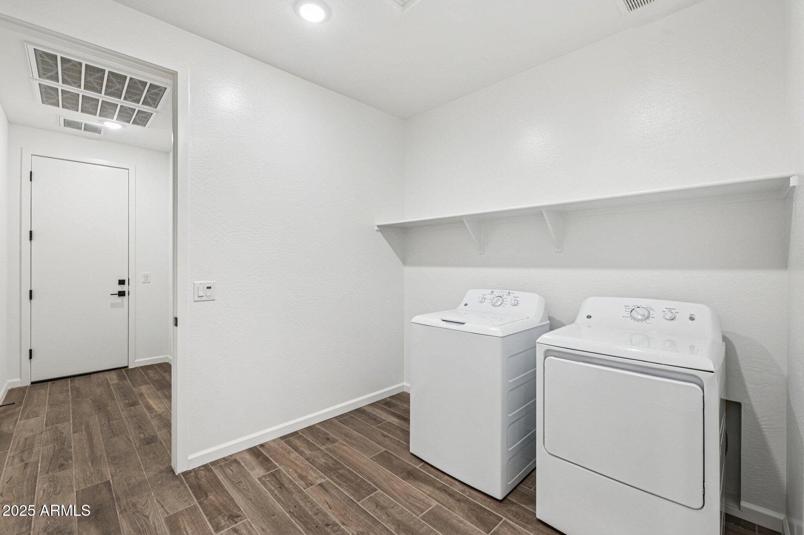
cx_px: 402
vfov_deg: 77.2
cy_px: 268
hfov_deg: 100.4
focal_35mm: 15
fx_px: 335
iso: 400
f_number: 9
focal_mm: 15
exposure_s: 1/15
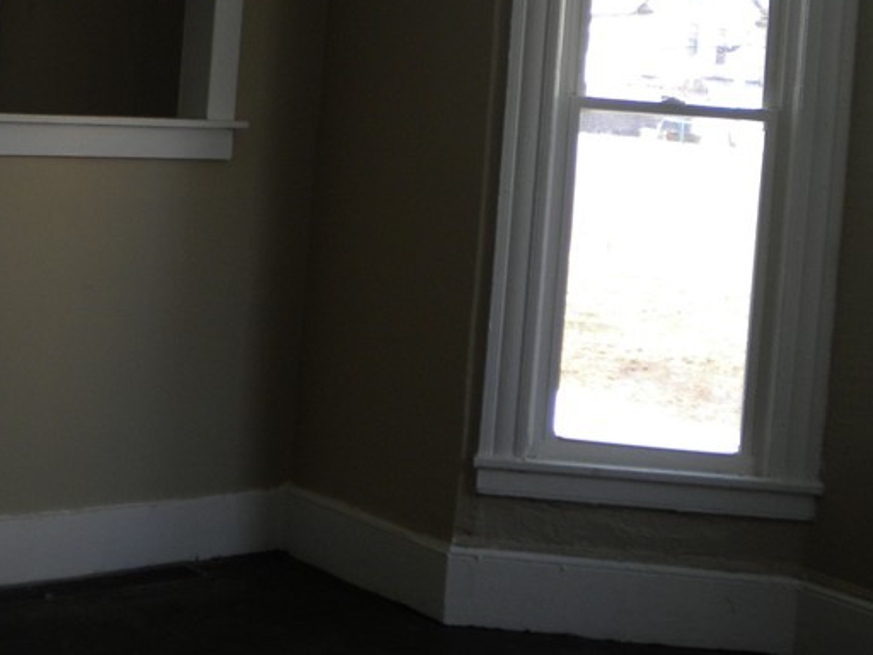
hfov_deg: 27.4
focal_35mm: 70
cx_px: 225
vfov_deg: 20.8
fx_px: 1765
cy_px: 142
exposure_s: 1/93
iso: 80
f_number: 3.1
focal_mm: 6.3
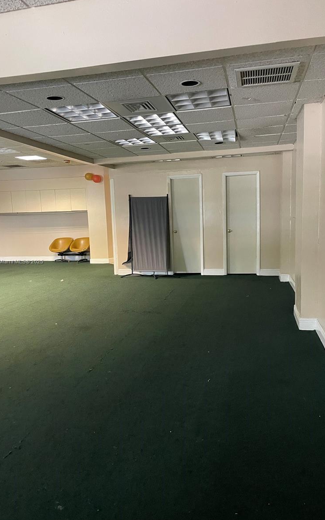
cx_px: 161
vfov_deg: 66.5
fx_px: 397
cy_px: 262
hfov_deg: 44.5
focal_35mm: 28
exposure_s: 1/40
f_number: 1.6
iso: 500
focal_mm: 4.2
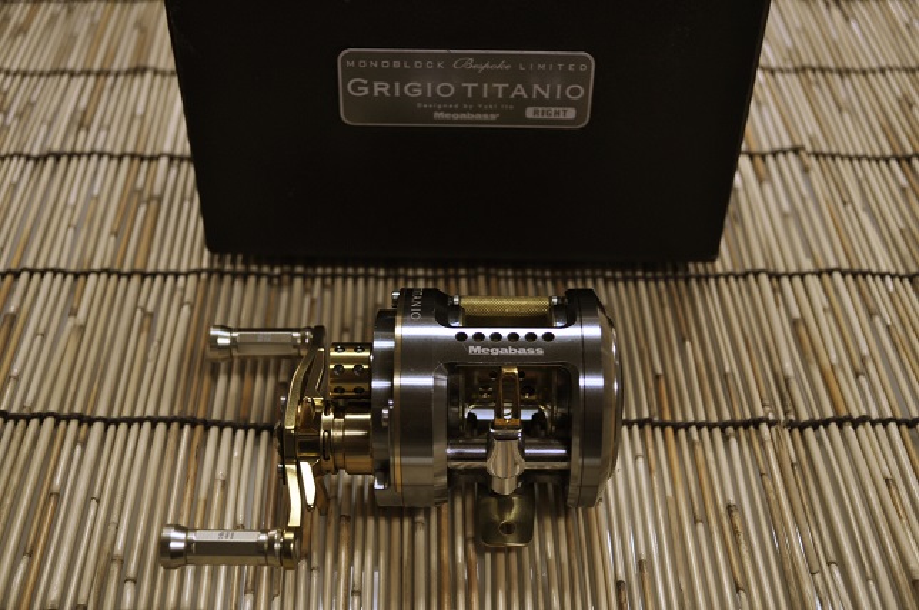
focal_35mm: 45
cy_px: 305
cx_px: 460
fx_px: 1148
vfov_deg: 29.8
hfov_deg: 43.6
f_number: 4.5
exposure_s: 1/60
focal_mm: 30
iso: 400
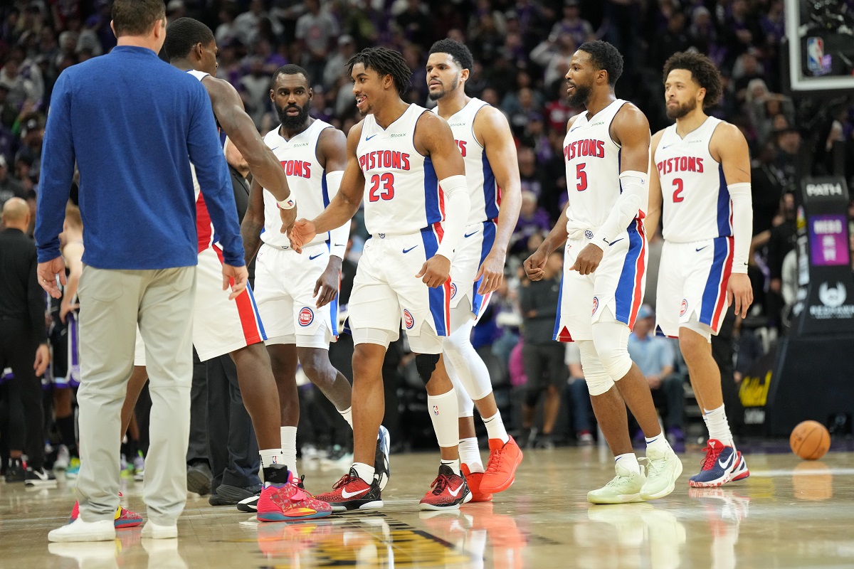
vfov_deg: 9.2
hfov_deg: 13.8
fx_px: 3534
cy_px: 284
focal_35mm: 149
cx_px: 427
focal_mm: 149
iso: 4000
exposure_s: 1/1600
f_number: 2.8
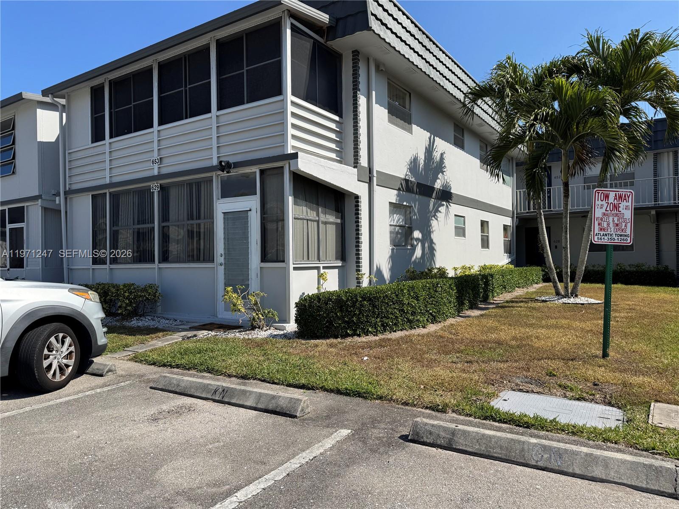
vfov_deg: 56.8
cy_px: 254
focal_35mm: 24
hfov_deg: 71.6
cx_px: 340
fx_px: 471
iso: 80
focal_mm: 6.76
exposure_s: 1/4950
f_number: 1.78
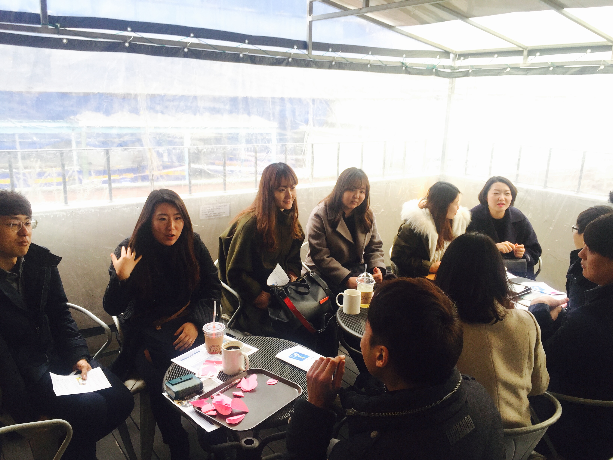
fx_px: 514
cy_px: 230
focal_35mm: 29
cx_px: 306
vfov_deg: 48.2
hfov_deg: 61.7
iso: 32
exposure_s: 1/120
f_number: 2.2
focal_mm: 4.15
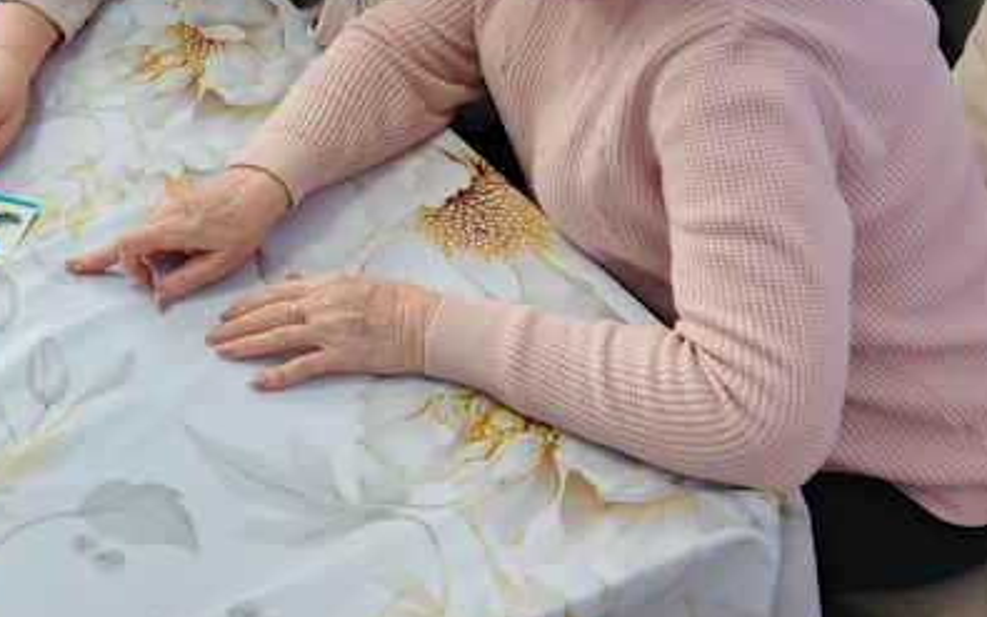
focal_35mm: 58
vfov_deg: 21.1
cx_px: 5
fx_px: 1560
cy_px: -85
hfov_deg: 32.4
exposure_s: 1/50
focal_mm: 4.11
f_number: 1.6
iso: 492
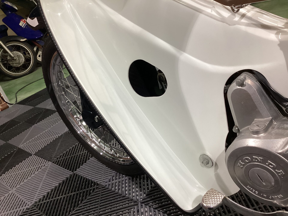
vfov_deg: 45.4
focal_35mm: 31
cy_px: 108
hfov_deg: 58.4
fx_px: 258
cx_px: 144
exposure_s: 1/60
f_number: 2.4
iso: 125
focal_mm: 3.3
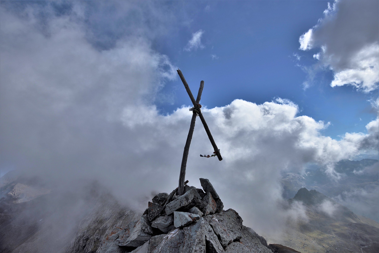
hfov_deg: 96.7
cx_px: 190
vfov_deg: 73.8
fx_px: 168
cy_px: 126
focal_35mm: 16
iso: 100
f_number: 8
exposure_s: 1/400
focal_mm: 16
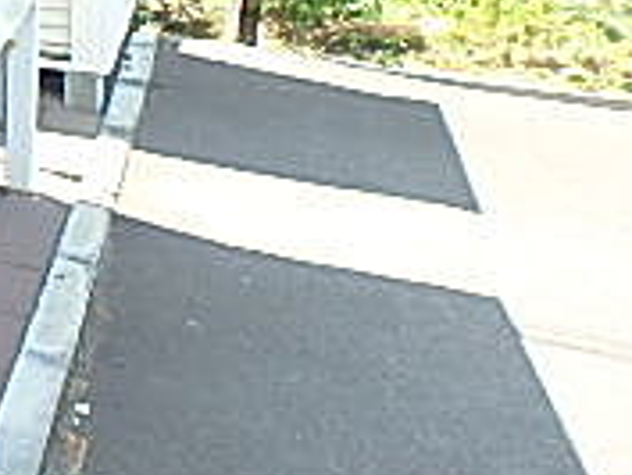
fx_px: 1389
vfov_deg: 17.6
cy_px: -218
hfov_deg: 19.3
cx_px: -503
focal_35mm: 76
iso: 125
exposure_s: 1/125
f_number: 3.5
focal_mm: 3.7
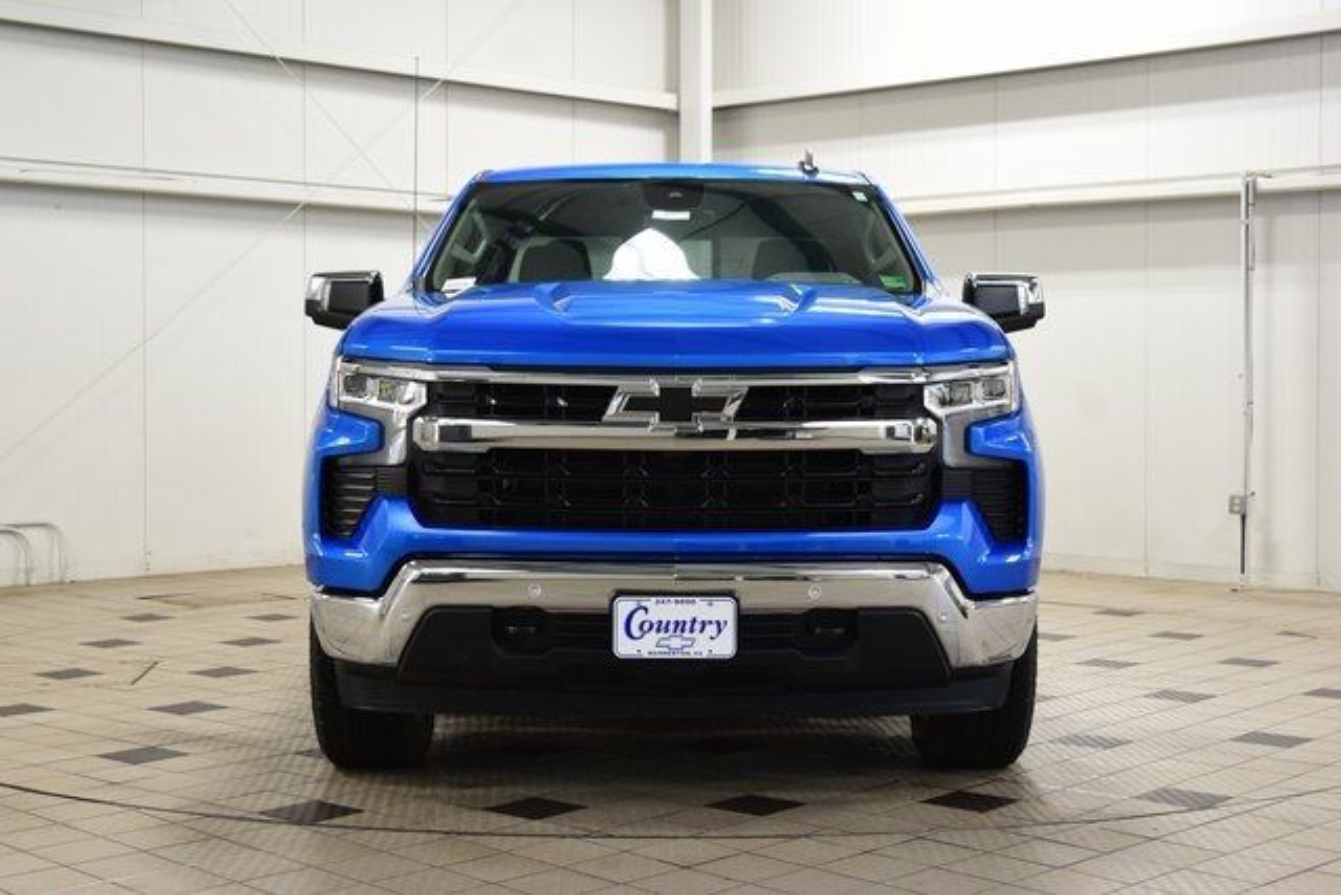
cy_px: 448
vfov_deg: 25.1
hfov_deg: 36.9
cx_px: 670
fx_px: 2012
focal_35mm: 54
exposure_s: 1/60
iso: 1600
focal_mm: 36
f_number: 5.6
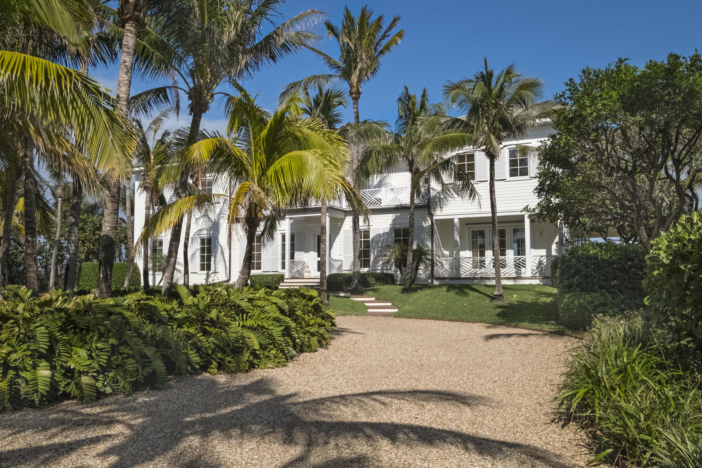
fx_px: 585
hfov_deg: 61.9
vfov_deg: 43.6
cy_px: 234
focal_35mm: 30
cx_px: 351
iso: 4000
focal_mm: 20
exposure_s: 1/5800
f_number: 11
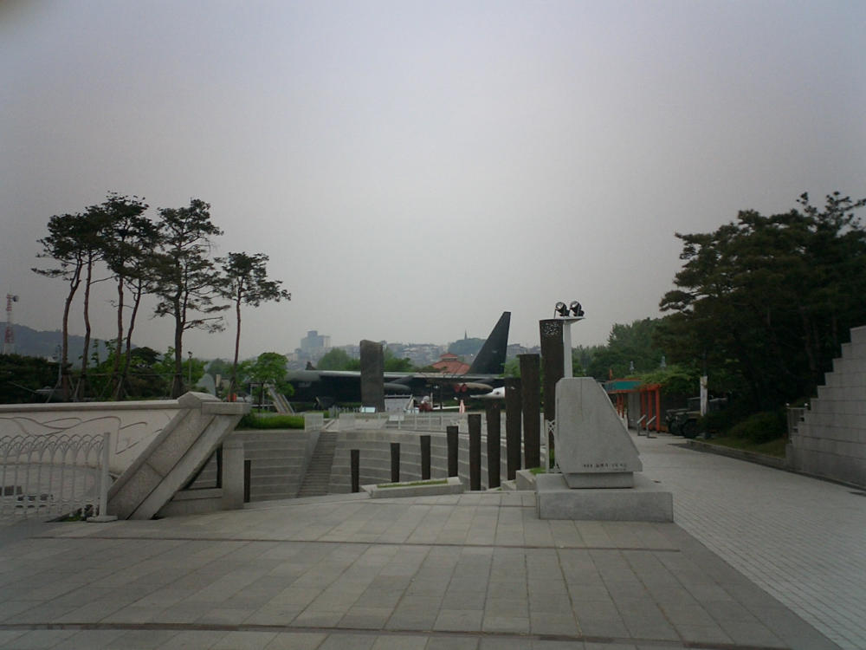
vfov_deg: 38.7
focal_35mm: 37
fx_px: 926
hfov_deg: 50.1
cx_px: 433
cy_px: 325
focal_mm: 5.6
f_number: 3.5
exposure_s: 1/200
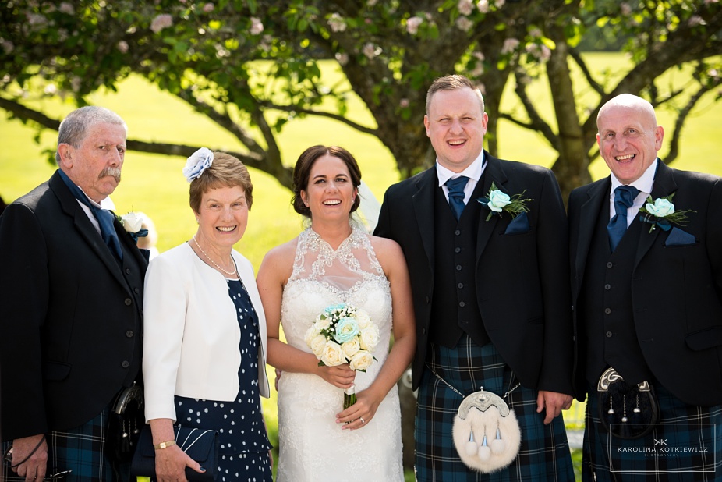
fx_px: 2327
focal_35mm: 116
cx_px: 361
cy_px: 241
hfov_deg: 17.6
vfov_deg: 11.8
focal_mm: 116
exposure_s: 1/250
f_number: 3.5
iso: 100
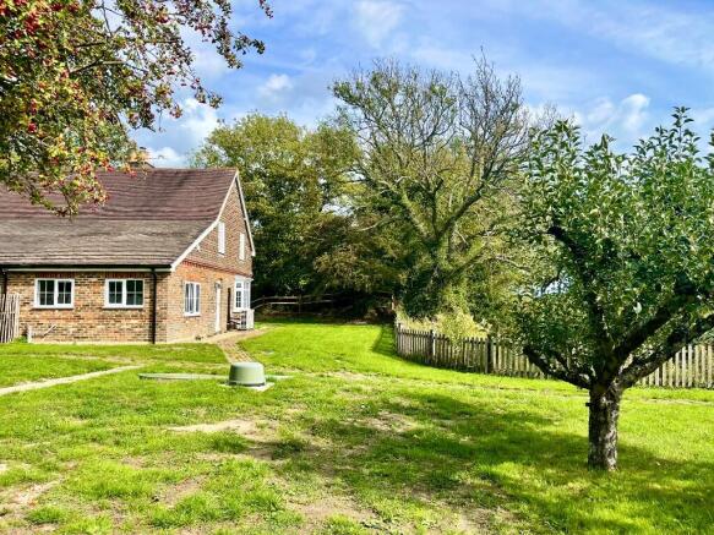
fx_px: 516
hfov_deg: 69.4
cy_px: 268
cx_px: 357
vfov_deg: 54.9
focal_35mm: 25
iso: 32
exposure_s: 1/2247
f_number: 1.6
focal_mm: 5.1
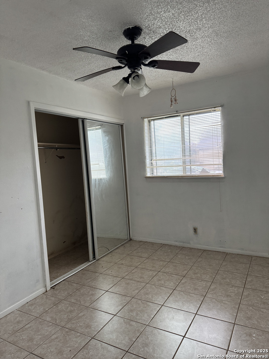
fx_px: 249
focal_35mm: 24
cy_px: 180
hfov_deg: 56.8
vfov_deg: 71.6
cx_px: 134
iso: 320
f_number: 1.78
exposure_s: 1/60
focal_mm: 6.76
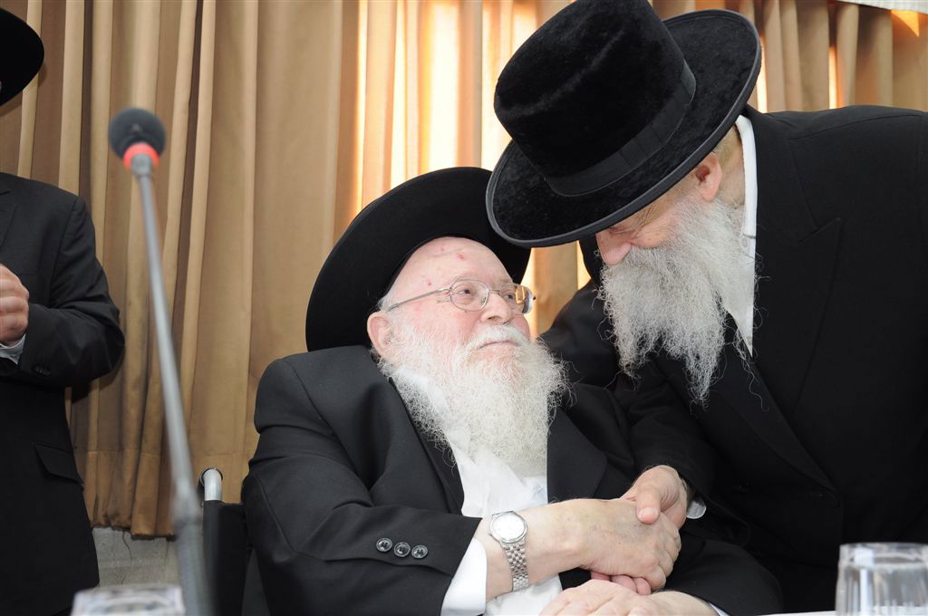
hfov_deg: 49.6
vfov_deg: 34.1
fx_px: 1004
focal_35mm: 39
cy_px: 308
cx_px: 464
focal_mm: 26
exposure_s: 1/40
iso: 400
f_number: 4
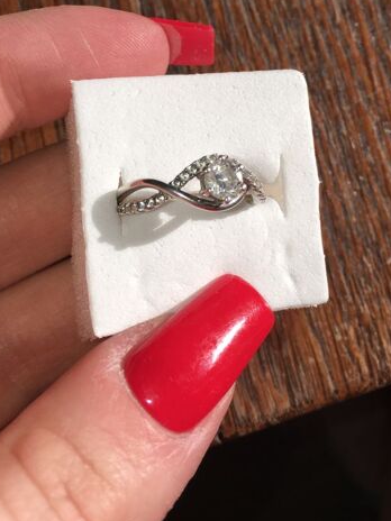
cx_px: 198
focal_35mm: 40
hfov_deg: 36.0
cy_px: 184
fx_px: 602
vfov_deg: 46.2
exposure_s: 1/2198
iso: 40
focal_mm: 4.15
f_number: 2.2
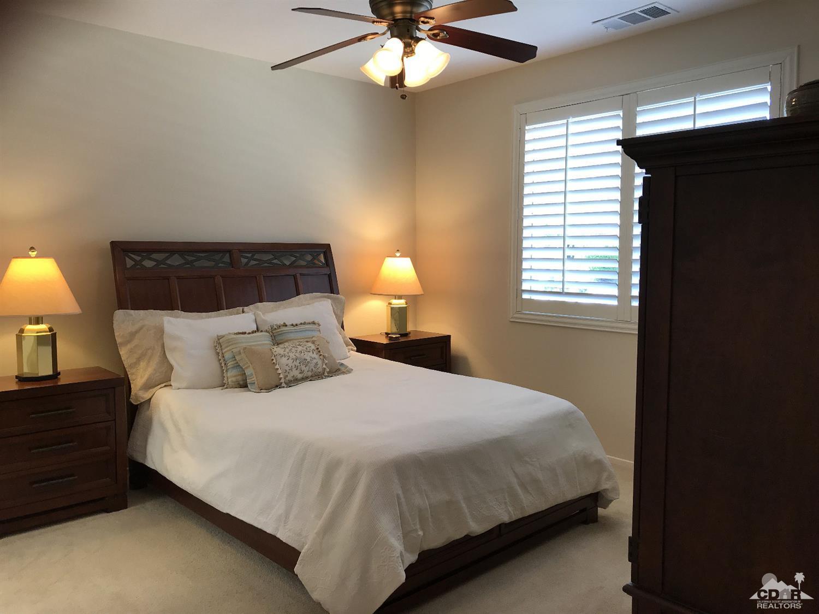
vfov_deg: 49.7
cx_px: 410
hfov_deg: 63.5
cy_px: 307
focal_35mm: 28
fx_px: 662
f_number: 1.8
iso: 25
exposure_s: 1/40
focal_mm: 3.99
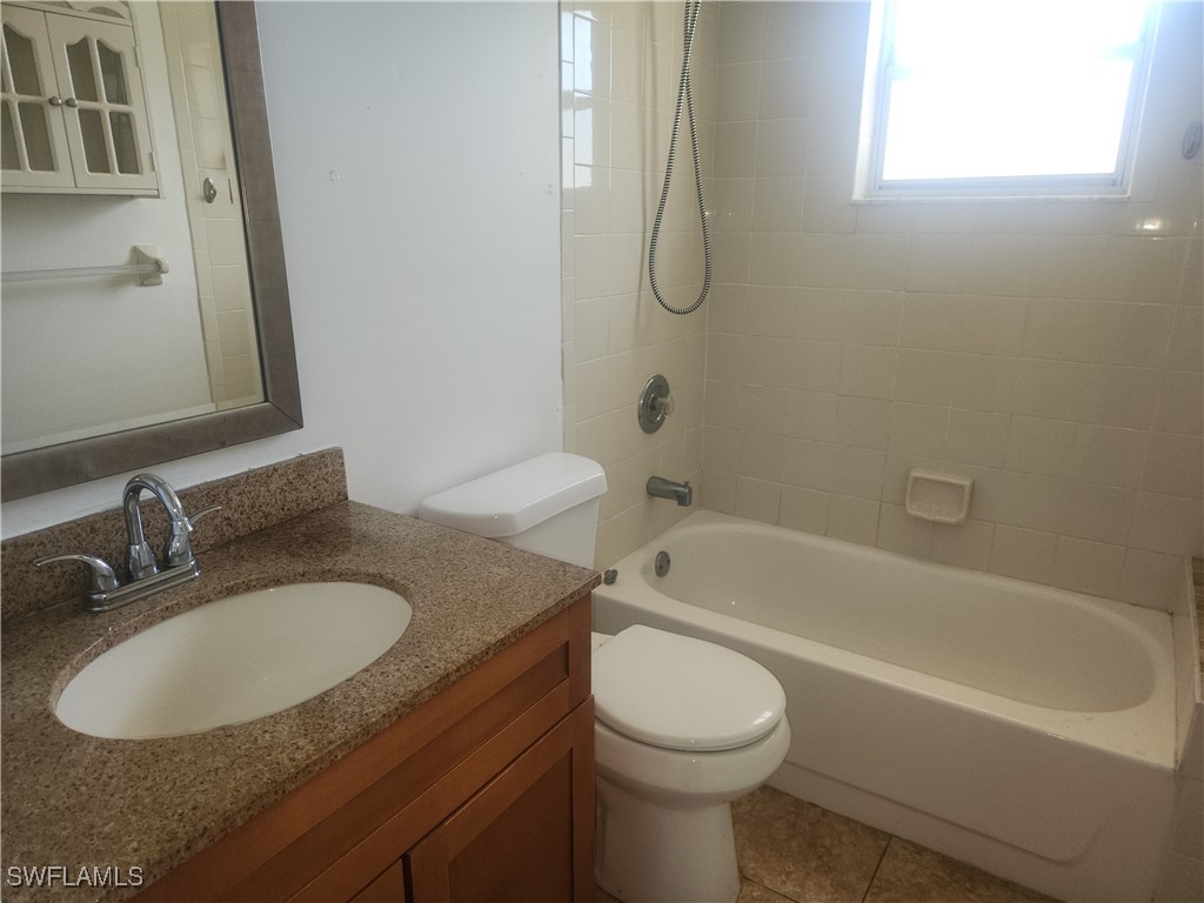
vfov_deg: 58.9
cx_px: 602
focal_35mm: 23
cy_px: 452
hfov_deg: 73.9
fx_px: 800
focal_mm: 5.4
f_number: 1.8
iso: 50
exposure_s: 1/60
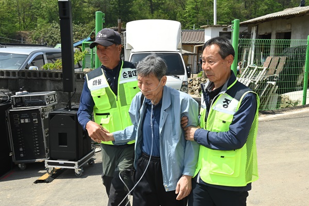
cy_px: 103
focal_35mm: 50
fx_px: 429
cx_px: 154
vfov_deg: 27.0
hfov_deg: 39.6
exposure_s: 1/250
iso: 320
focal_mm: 50
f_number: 14
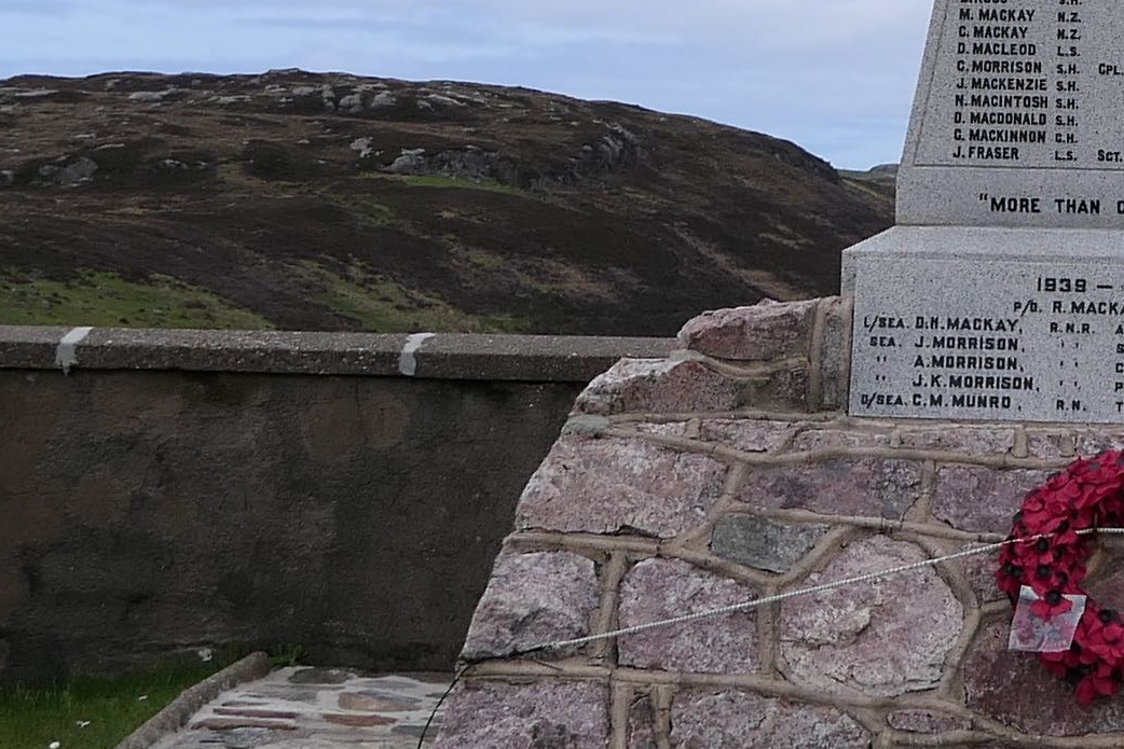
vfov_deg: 10.7
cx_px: 1098
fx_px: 3934
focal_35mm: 126
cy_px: -91
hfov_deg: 16.0
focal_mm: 8.8
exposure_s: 1/1300
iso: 125
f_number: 4
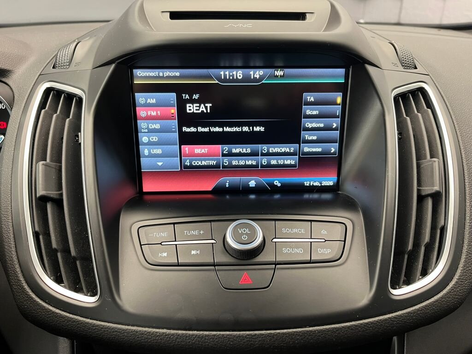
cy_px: 177
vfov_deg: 53.1
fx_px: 355
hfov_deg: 67.3
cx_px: 236
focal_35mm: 26
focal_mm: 5.1
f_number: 1.6
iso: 160
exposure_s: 1/50
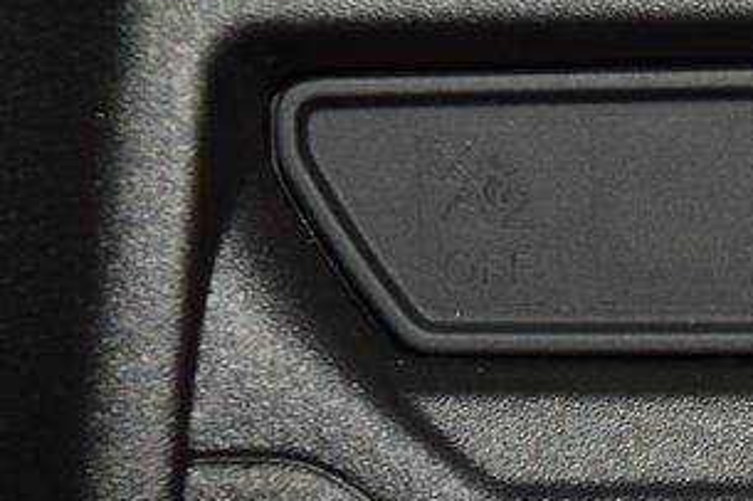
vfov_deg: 3.9
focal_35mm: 353
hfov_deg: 5.8
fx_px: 7379
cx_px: 1146
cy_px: 211
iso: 100
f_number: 8
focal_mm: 70
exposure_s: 1/125
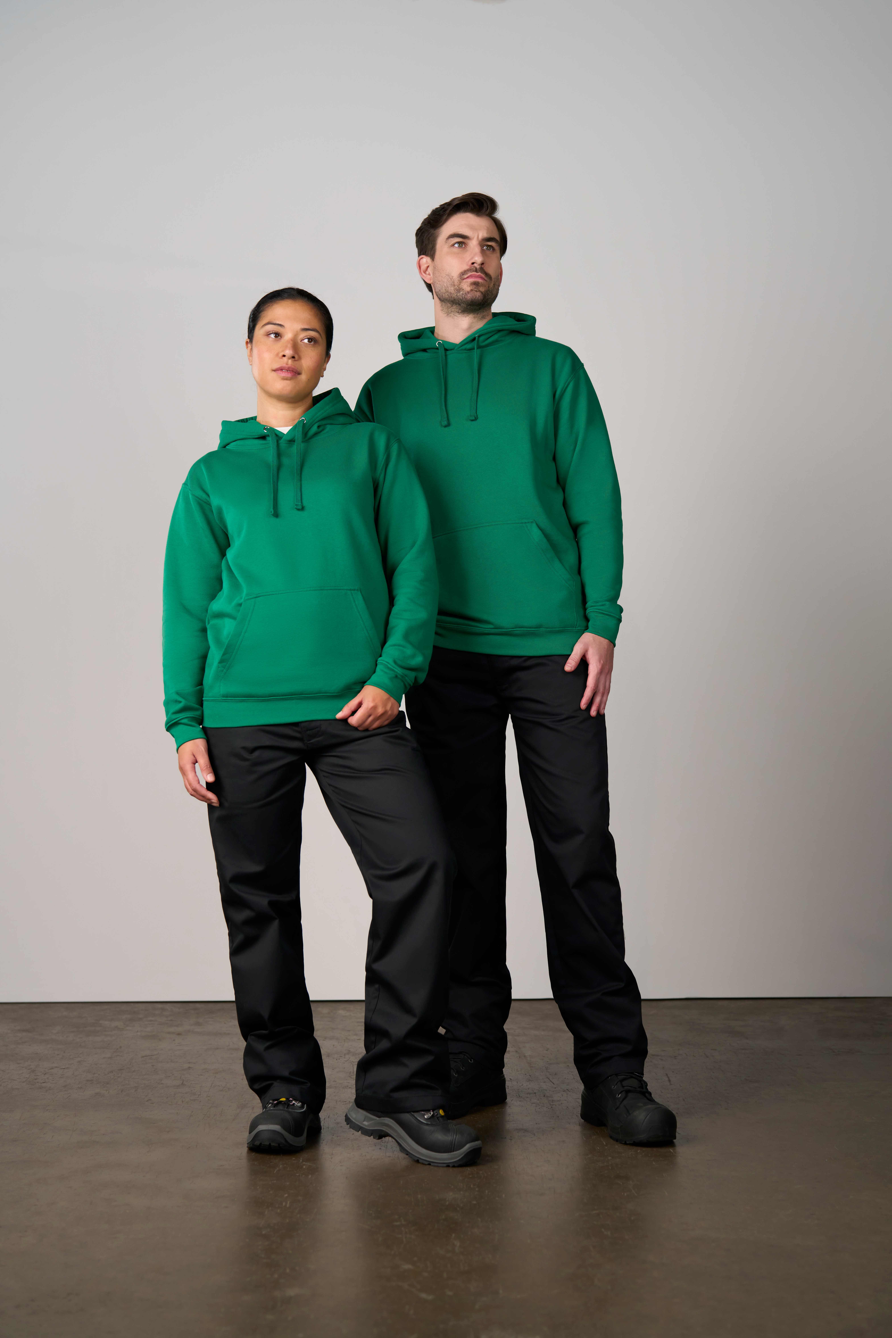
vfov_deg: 39.6
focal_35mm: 50
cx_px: 446
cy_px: 669
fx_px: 1858
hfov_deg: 27.0
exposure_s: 1/160
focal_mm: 50
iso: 500
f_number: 3.5
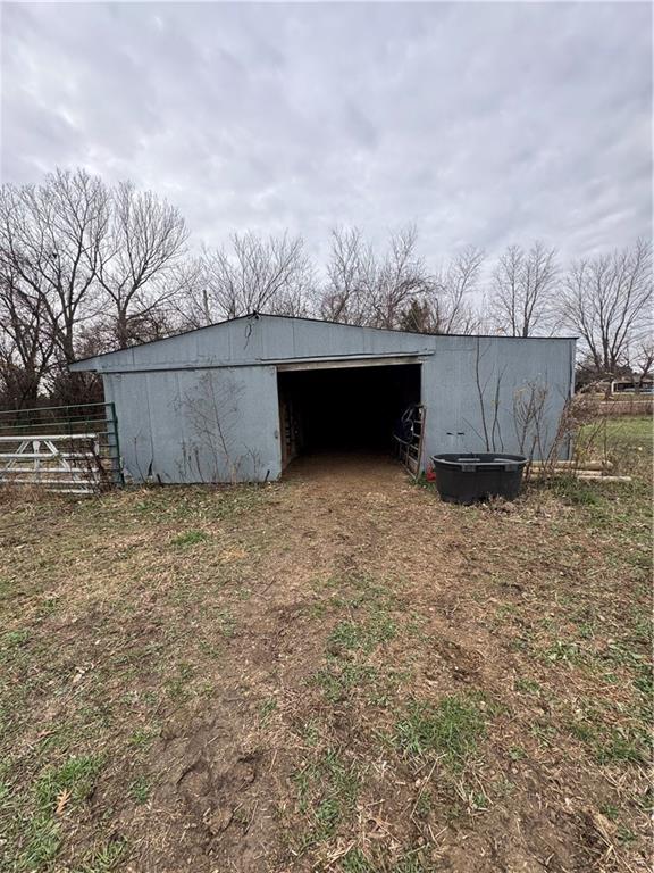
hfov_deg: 85.7
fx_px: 353
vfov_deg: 102.1
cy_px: 436
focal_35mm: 14
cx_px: 327
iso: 40
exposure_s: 1/331
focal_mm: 2.22
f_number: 2.2
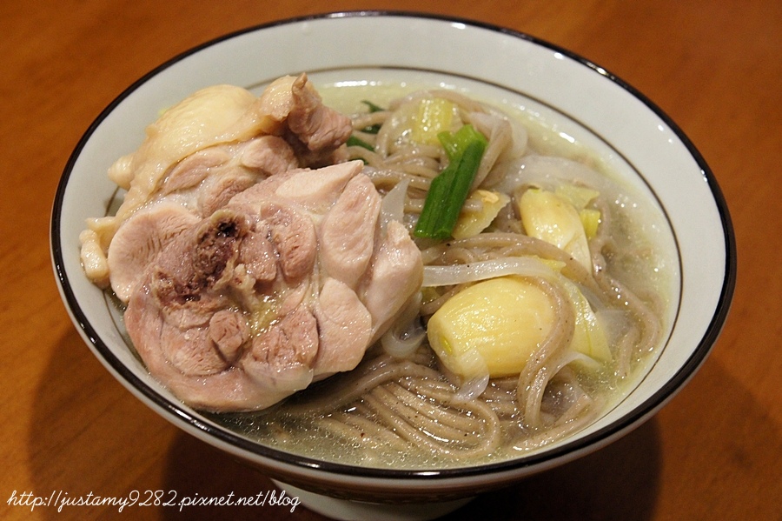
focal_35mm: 75
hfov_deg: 27.0
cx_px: 391
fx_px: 1628
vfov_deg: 18.2
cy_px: 260
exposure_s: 1/20
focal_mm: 50
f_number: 8
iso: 1600
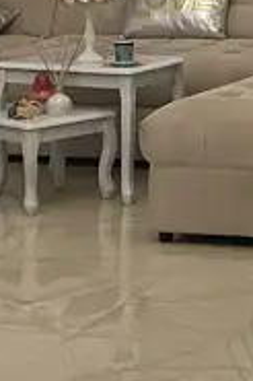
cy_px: -132
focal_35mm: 146
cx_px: 529
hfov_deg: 8.8
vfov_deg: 13.5
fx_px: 1542
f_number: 1.6
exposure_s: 1/50
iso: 160
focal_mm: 5.1
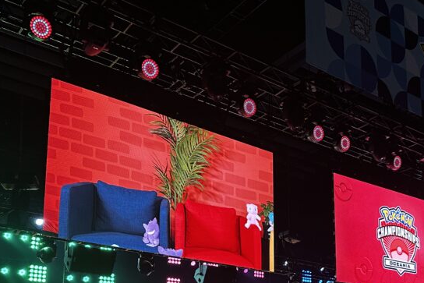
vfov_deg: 27.1
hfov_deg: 41.7
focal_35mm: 47
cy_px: 281
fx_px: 554
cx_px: 254
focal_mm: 6.86
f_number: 1.78
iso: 200
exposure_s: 1/116
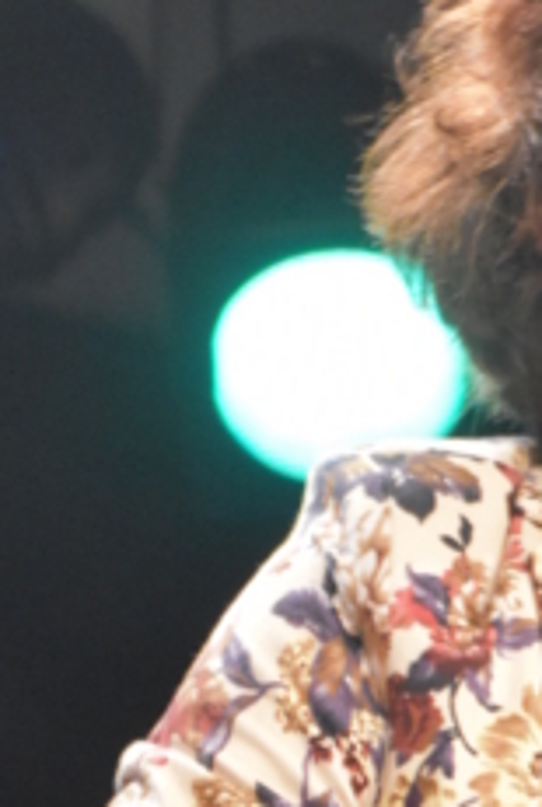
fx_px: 9105
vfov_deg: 5.1
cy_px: 912
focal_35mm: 405
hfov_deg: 3.4
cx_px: 677
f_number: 5.3
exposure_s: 1/60
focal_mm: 78
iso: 4500
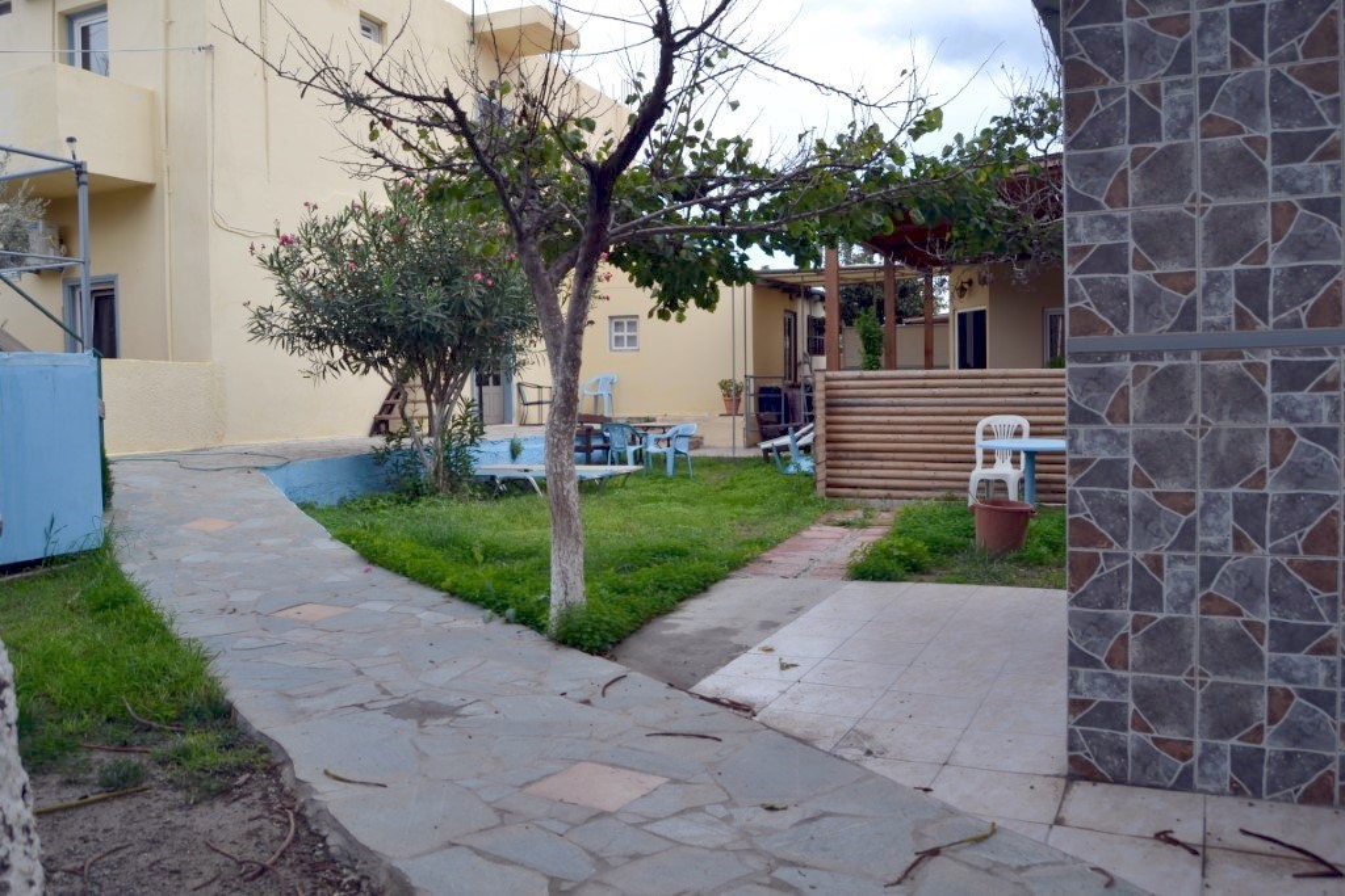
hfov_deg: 67.4
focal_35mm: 27
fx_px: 1009
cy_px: 448
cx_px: 672
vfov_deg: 47.9
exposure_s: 1/160
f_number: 6.3
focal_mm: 18
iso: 100
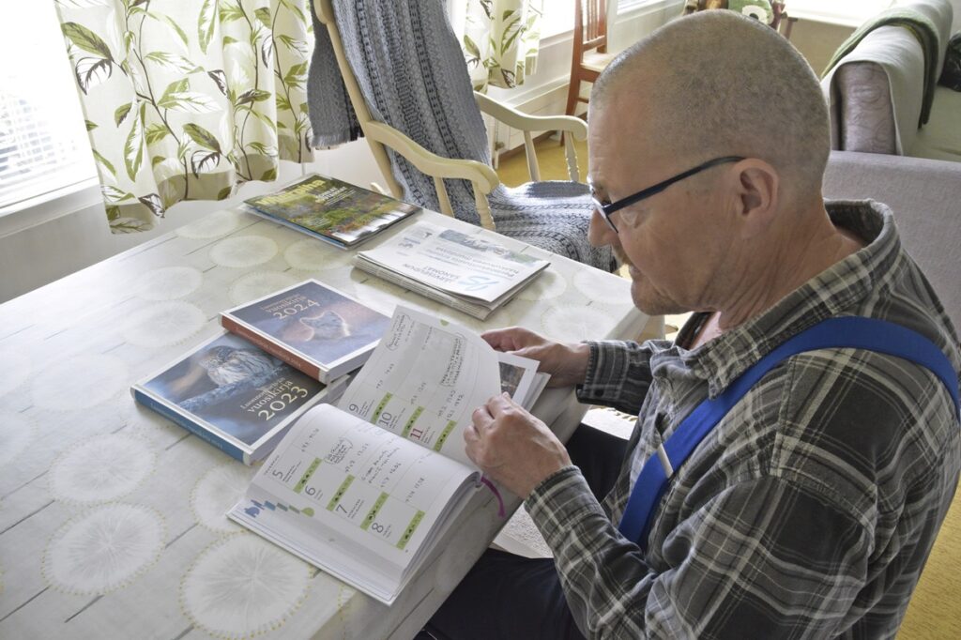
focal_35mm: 30
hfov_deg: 61.9
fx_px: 801
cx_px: 480
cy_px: 320
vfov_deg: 43.6
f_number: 5.6
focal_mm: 20
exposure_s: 1/125
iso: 3200
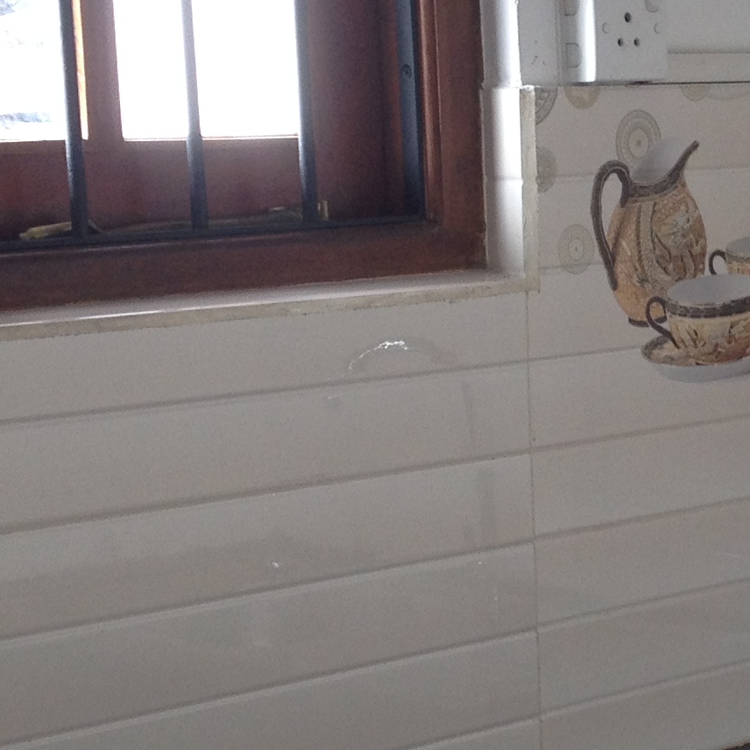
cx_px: 782
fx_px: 2892
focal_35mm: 118
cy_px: 539
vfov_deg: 14.7
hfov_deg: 14.5
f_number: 2.4
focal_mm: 4.28
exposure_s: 1/60
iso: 64
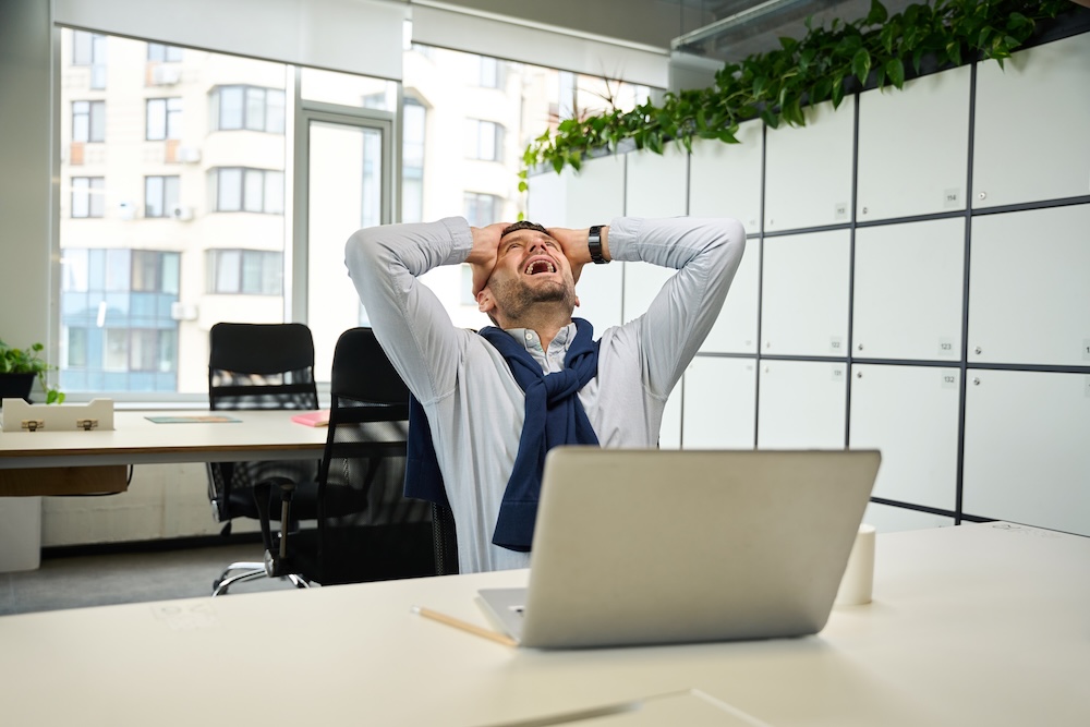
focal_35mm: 34
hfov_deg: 56.2
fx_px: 1020
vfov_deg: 39.2
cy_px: 364
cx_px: 545
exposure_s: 1/250
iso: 800
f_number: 2.8
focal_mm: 33.7
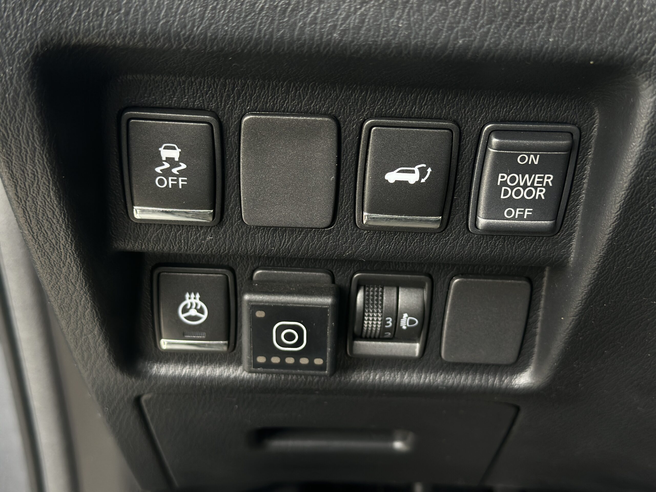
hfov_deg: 39.7
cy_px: 246
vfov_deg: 30.3
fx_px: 910
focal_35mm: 48
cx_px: 328
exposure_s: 1/82
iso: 125
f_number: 1.78
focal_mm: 6.86
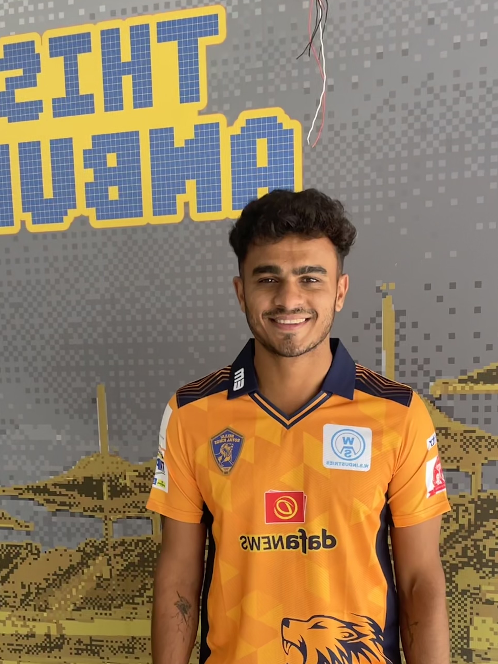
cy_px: 500
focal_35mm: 41
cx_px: 266
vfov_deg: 44.2
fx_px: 786
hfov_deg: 35.1
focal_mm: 4.2
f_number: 1.6
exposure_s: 1/121
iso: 64
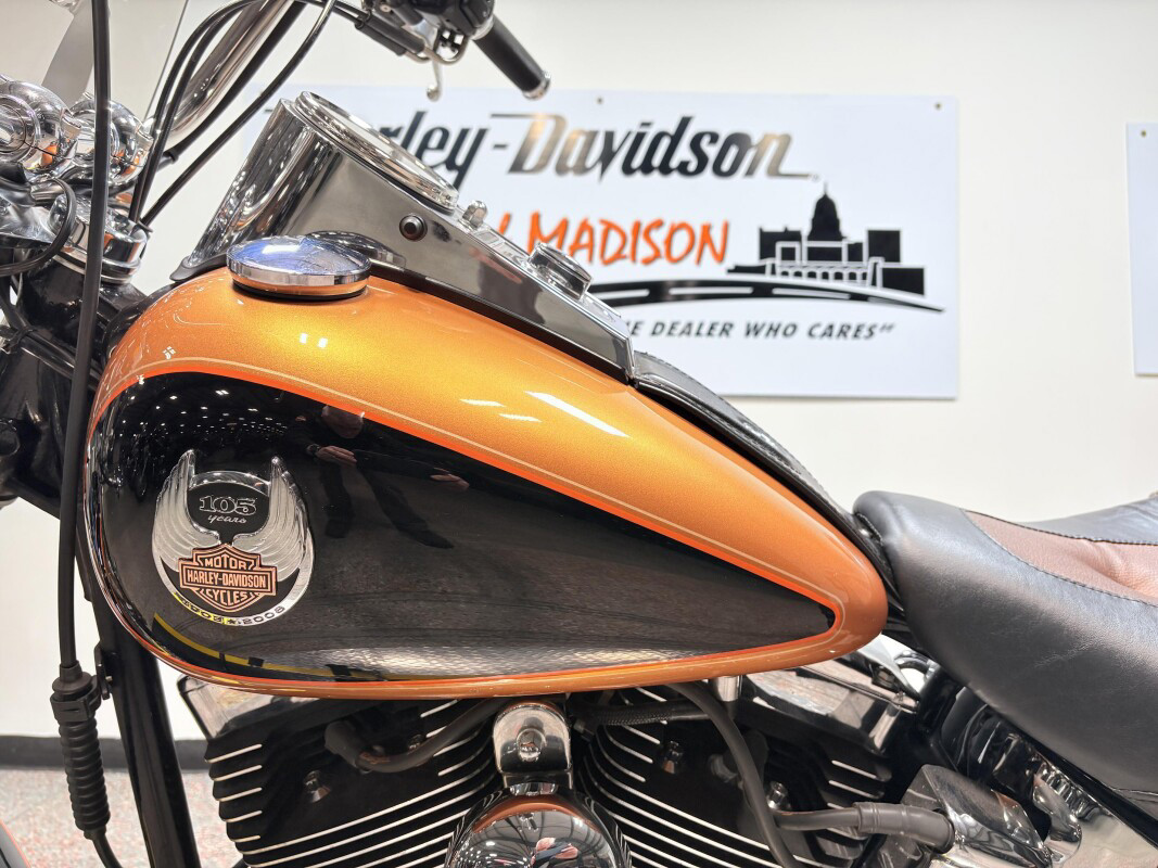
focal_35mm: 26
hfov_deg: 67.3
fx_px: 870
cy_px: 434
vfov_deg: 53.1
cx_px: 579
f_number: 1.6
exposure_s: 1/120
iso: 40
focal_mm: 5.96
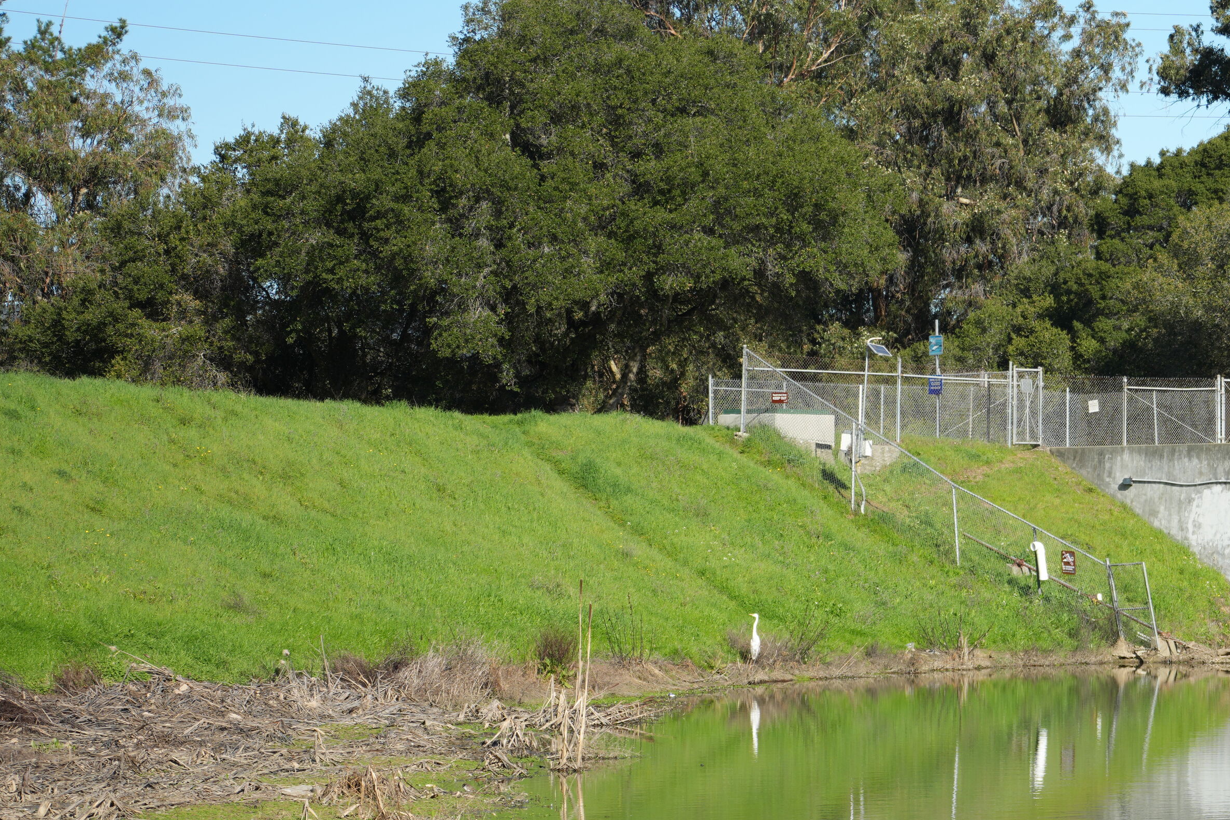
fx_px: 4476
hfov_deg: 15.5
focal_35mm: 131
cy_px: 593
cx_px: 1070
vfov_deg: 10.5
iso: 160
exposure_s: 1/500
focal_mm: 72
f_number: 5.6
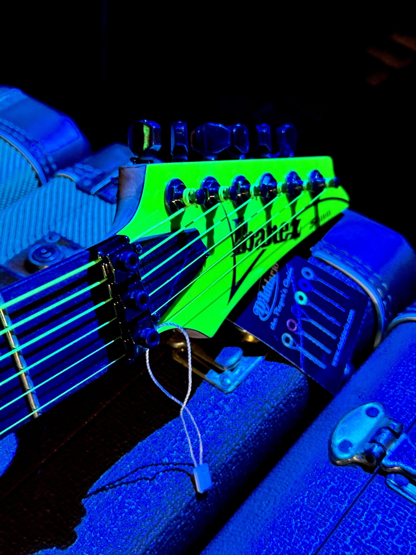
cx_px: 208
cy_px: 278
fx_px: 769
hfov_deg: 30.3
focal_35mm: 48
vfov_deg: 39.7
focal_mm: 6.76
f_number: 1.78
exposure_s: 1/40
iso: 400
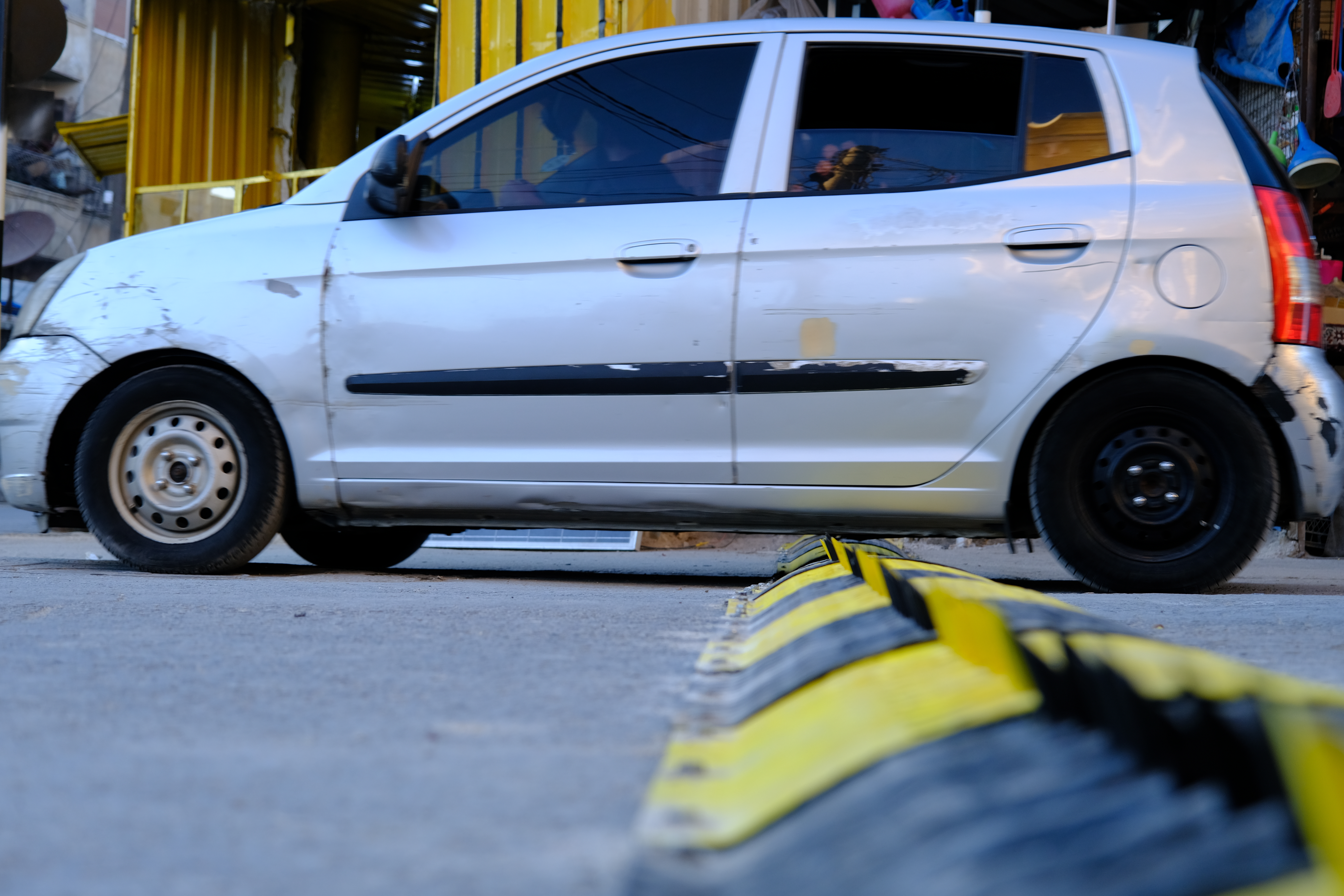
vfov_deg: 24.2
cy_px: 448
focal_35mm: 56
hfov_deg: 35.6
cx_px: 672
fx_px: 2091
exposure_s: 1/125
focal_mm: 37.6
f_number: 4
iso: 250
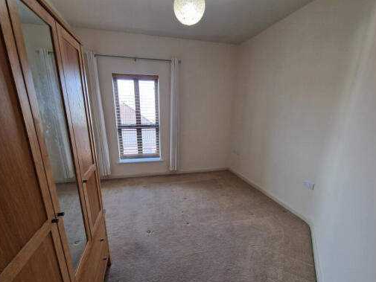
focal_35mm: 15
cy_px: 162
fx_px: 163
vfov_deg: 81.2
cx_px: 186
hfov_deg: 98.2
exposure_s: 1/50
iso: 125
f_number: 2.2
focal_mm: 2.2
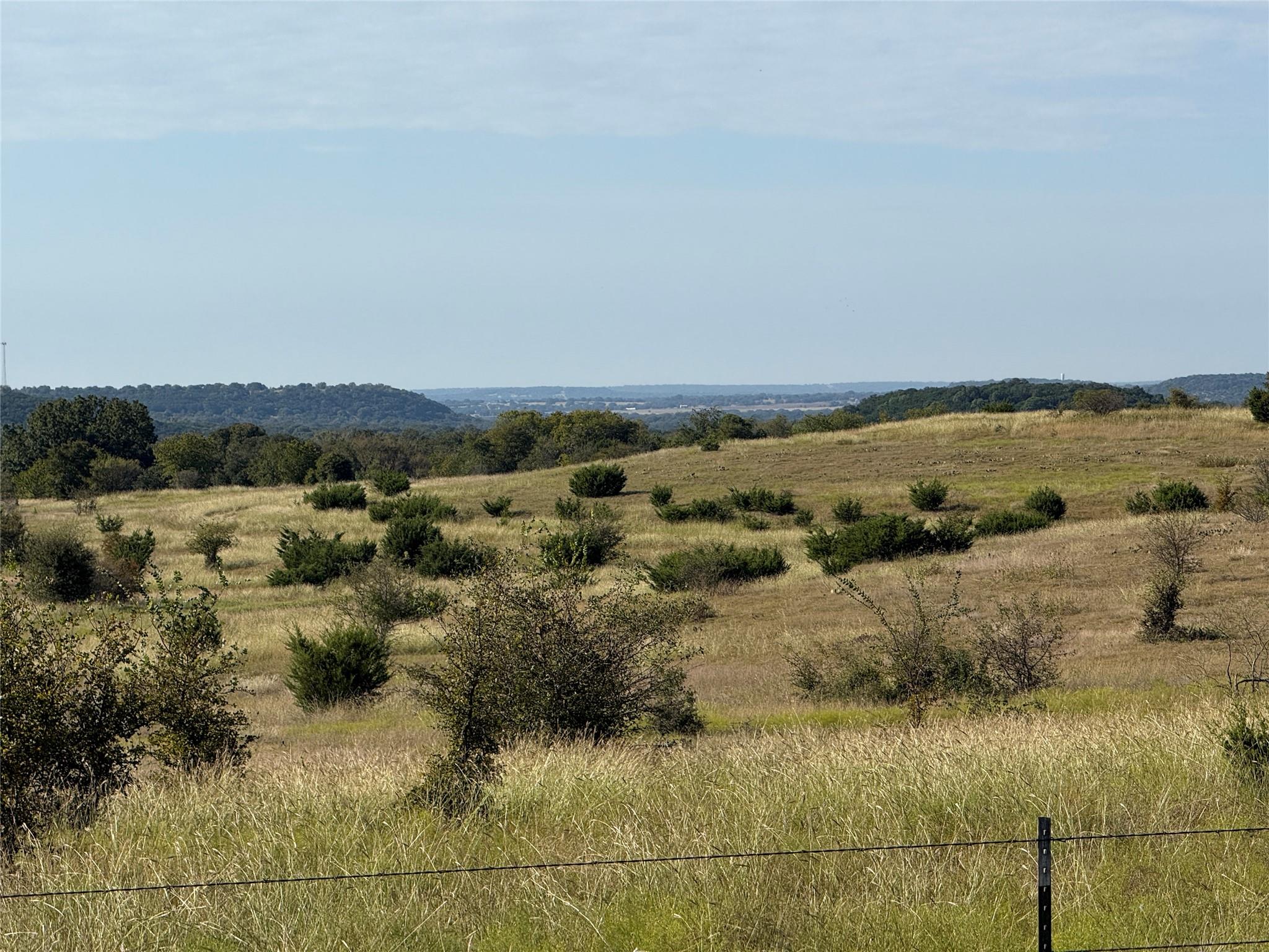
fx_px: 4399
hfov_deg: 16.4
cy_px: 476
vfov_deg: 12.3
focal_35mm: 120
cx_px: 634
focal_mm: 15.66
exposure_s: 1/2439
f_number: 2.8
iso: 50
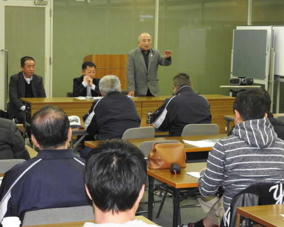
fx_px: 706
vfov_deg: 18.3
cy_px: 114
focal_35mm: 84
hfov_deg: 22.8
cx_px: 147
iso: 400
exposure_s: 1/60
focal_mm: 14.3
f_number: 4.5
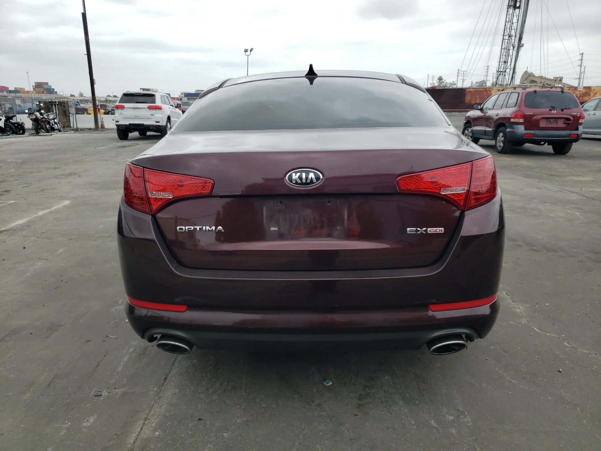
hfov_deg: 67.3
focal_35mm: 26
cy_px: 226
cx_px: 300
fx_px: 451
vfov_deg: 53.1
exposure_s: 1/833
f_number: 1.5
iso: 50
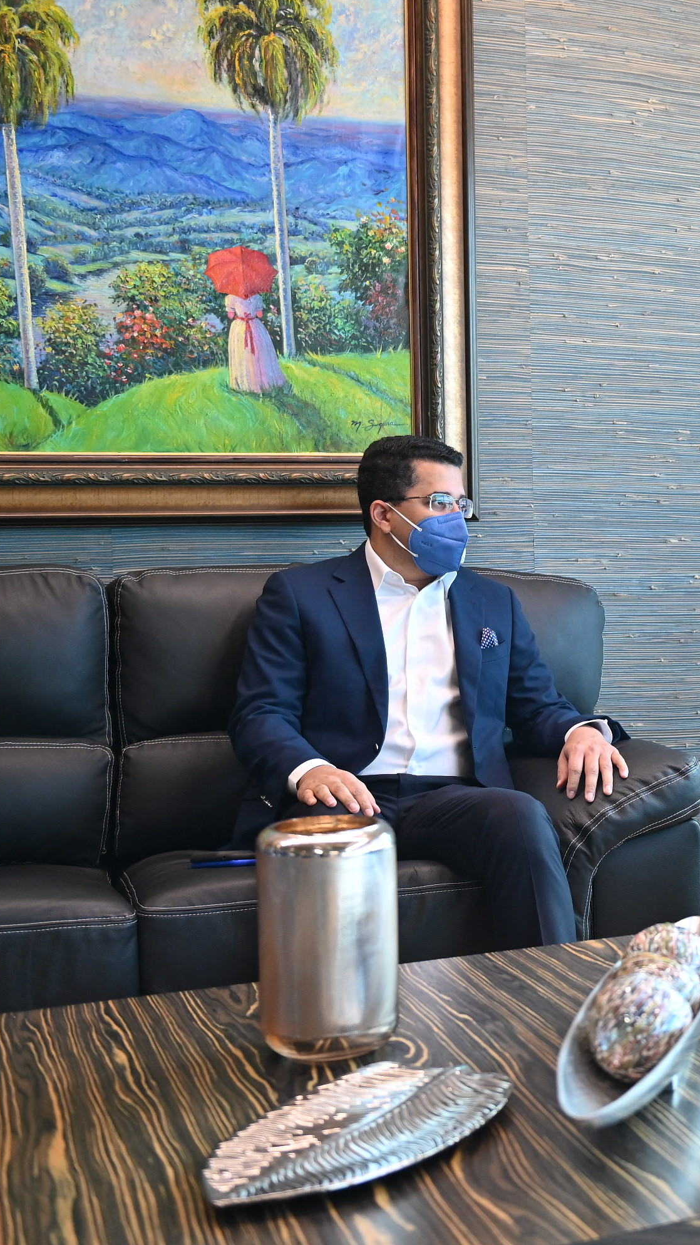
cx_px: 768
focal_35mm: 51
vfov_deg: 40.6
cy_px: 624
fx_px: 1683
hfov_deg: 22.2
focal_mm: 32
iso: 1000
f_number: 2.8
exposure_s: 1/320
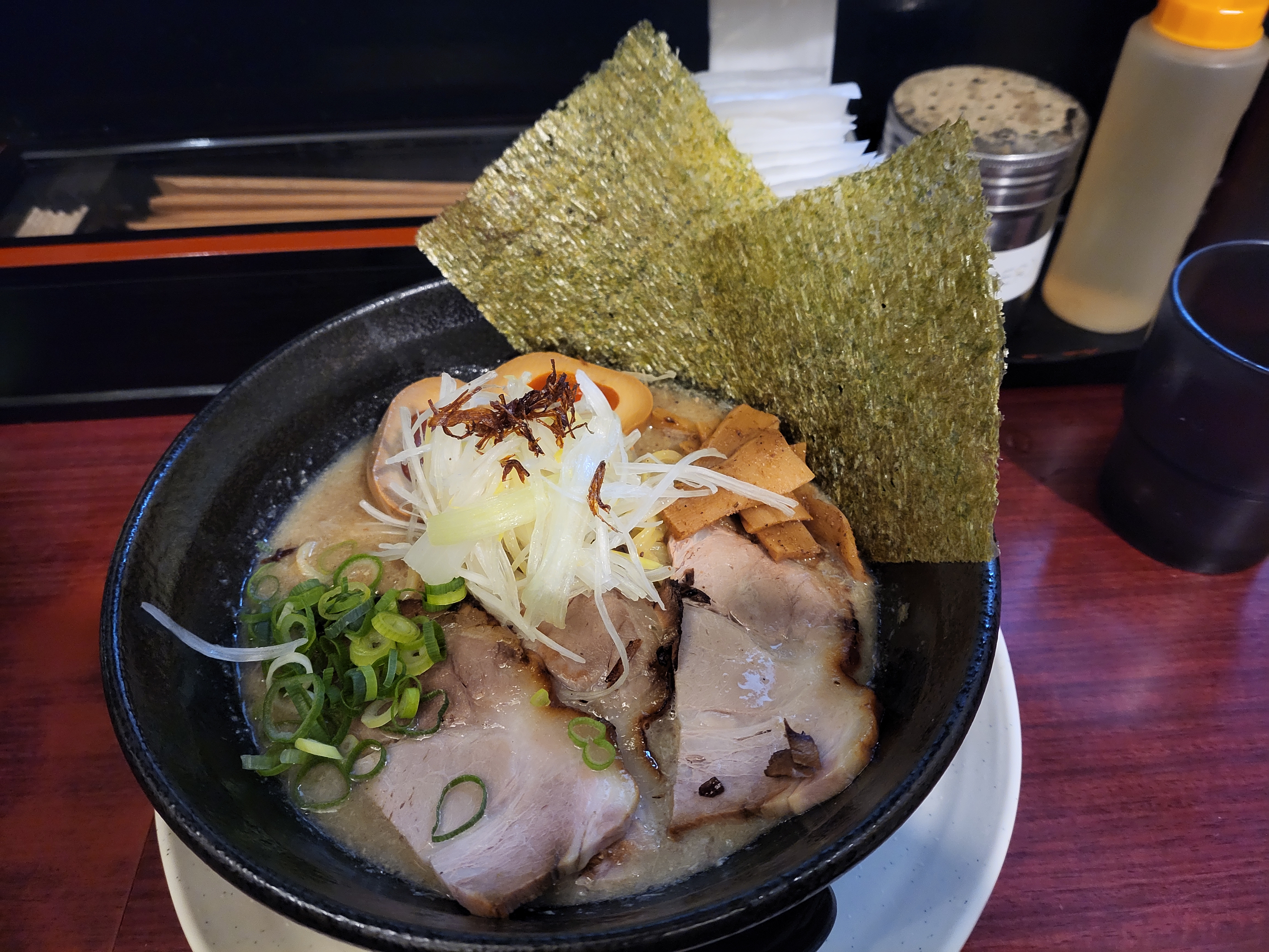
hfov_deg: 71.6
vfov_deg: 56.8
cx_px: 634
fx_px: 880
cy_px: 476
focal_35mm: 24
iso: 640
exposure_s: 1/33
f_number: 1.8
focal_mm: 5.23
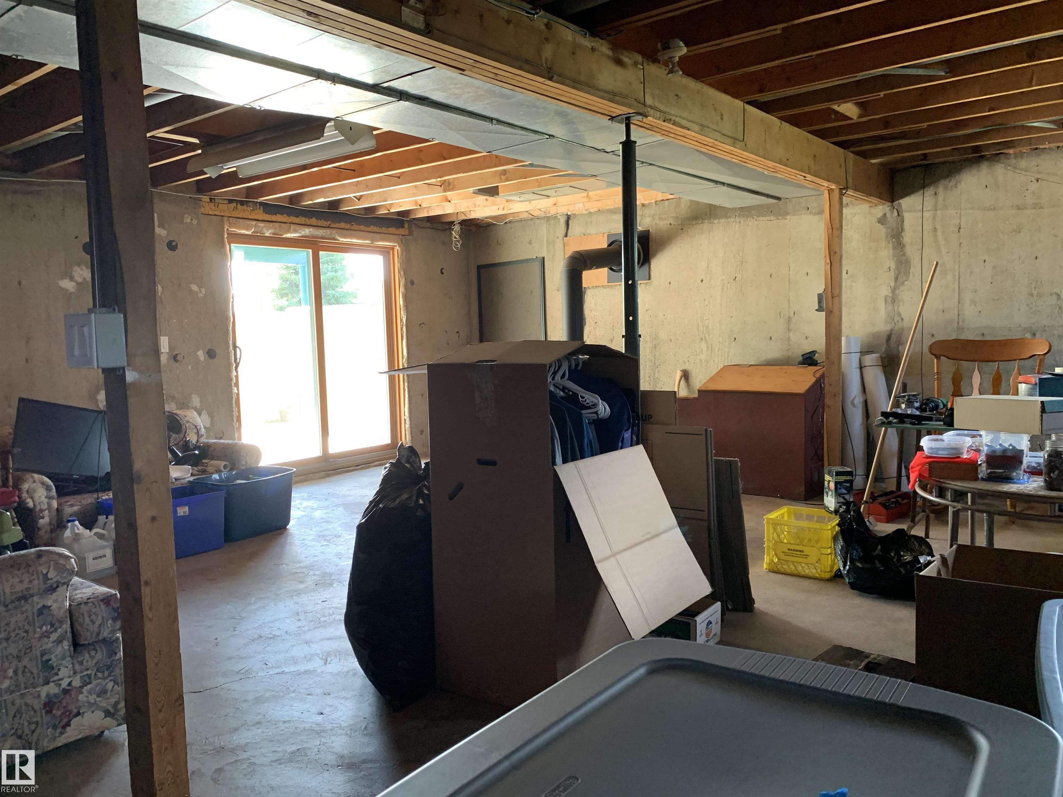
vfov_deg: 53.1
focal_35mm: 26
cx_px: 532
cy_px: 398
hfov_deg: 67.3
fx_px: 798
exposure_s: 1/60
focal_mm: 4.25
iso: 200
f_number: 1.8
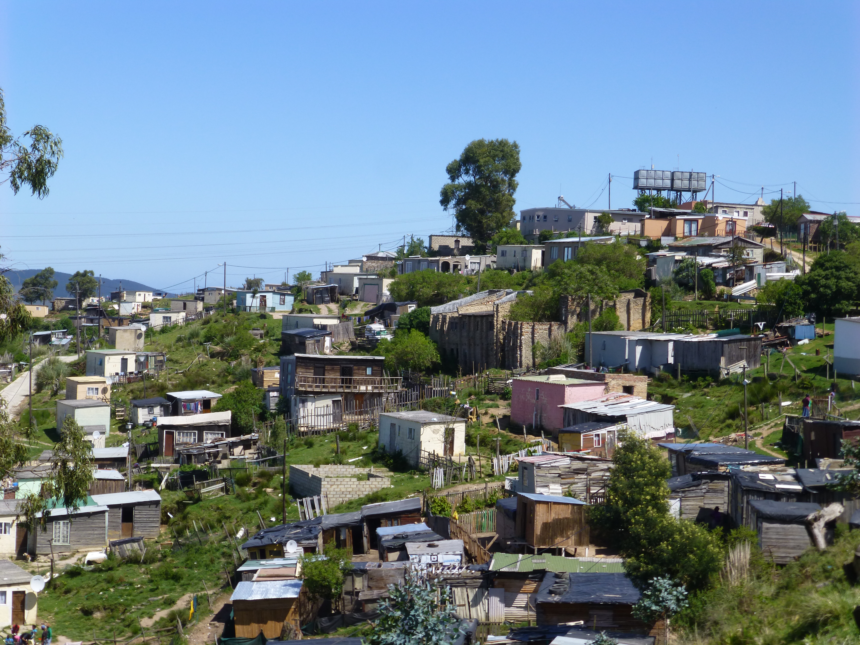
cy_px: 322
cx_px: 430
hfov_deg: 27.8
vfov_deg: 21.0
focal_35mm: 70
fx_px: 1739
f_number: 5
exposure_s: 1/640
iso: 100
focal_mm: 12.5
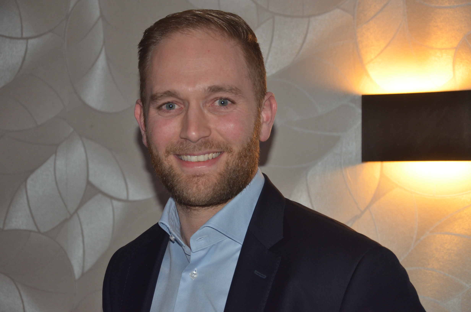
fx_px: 1018
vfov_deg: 17.4
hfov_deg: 26.0
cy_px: 156
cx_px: 236
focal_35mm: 78
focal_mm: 52
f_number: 5
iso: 800
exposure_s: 1/60
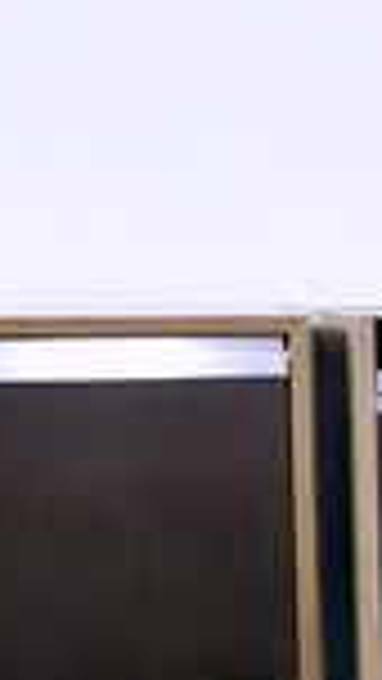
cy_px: 576
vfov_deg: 15.5
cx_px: 1074
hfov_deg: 7.9
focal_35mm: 137
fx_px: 2466
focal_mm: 9
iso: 400
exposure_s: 1/30
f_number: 2.8
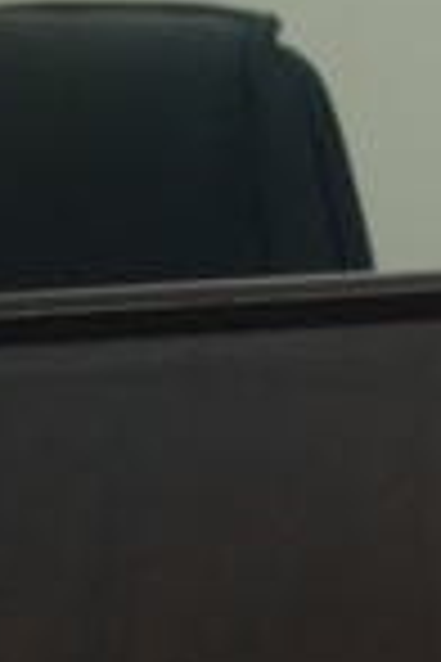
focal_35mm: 1632
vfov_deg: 1.3
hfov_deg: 0.8
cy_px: -272
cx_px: 1170
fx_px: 29986
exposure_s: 1/80
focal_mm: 300
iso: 2500
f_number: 5.6
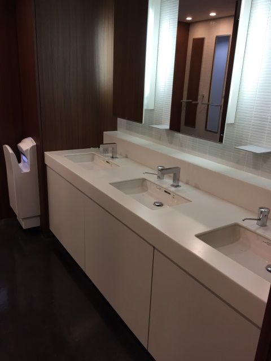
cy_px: 180
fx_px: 303
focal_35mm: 29
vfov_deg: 61.7
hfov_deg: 48.2
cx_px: 136
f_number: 2.2
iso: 32
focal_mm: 4.15
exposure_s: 1/30
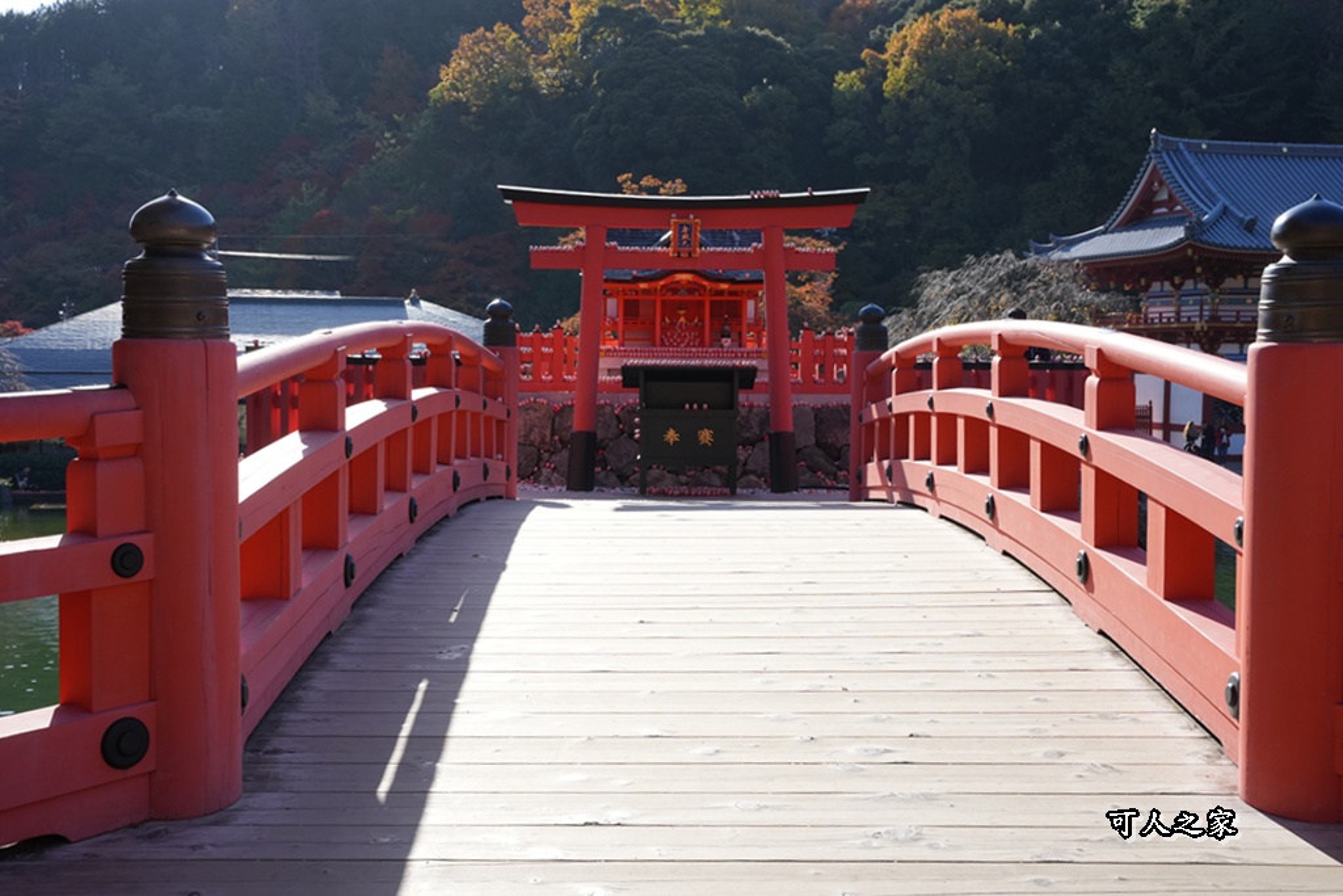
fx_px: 1597
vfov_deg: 31.3
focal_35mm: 43
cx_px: 672
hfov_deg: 45.6
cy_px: 448
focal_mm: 42.8
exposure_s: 1/1250
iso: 1000
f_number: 8
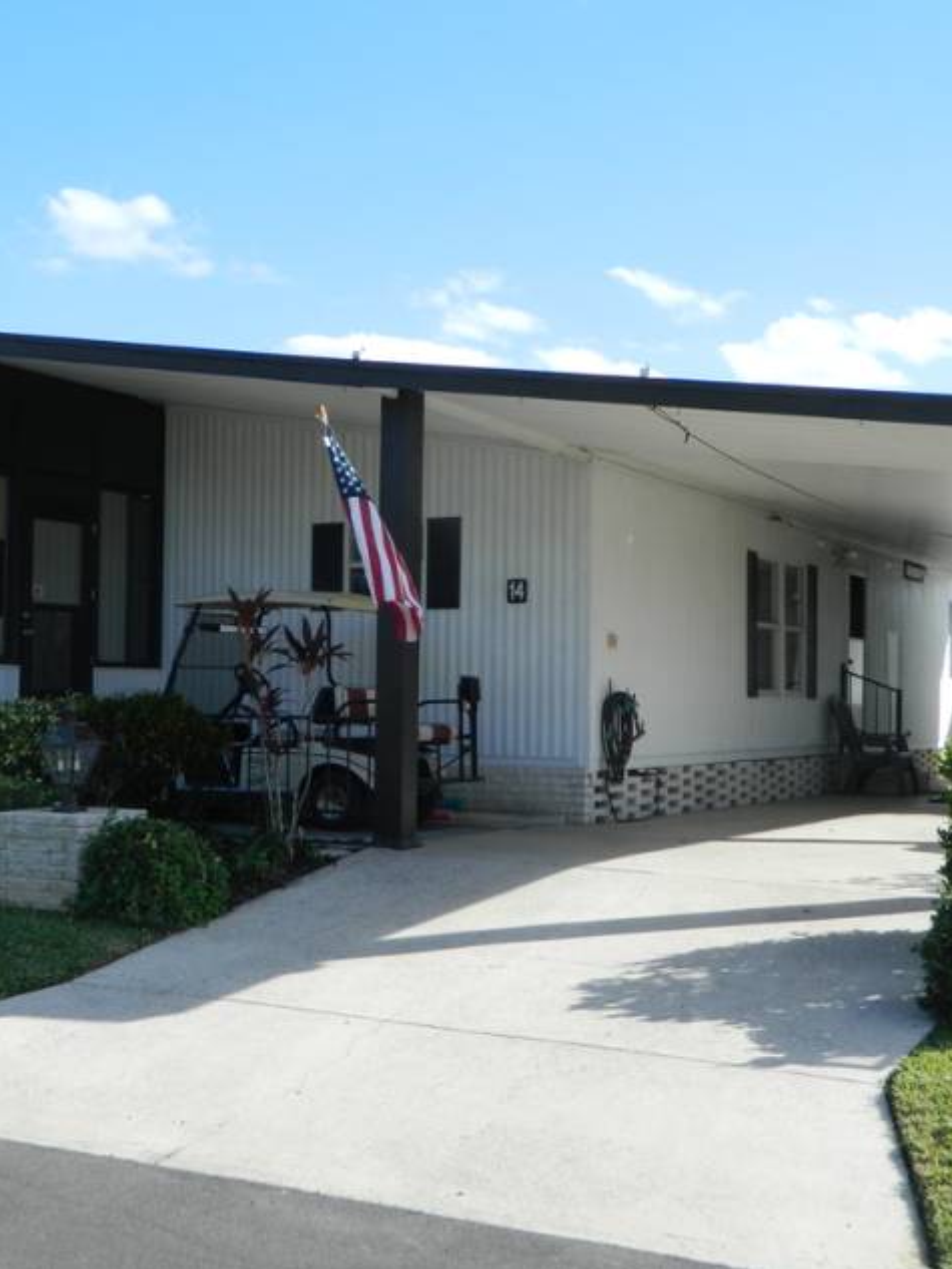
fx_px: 1723
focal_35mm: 47
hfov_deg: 30.6
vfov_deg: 40.4
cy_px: 637
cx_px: 301
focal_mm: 6.2
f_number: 3.3
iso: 80
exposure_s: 1/500
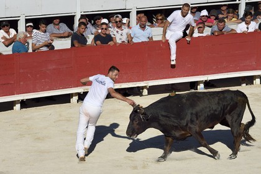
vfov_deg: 6.9
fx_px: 1450
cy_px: 87
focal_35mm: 200
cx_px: 130
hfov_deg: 10.3
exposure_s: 1/1250
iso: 400
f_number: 11
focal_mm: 200
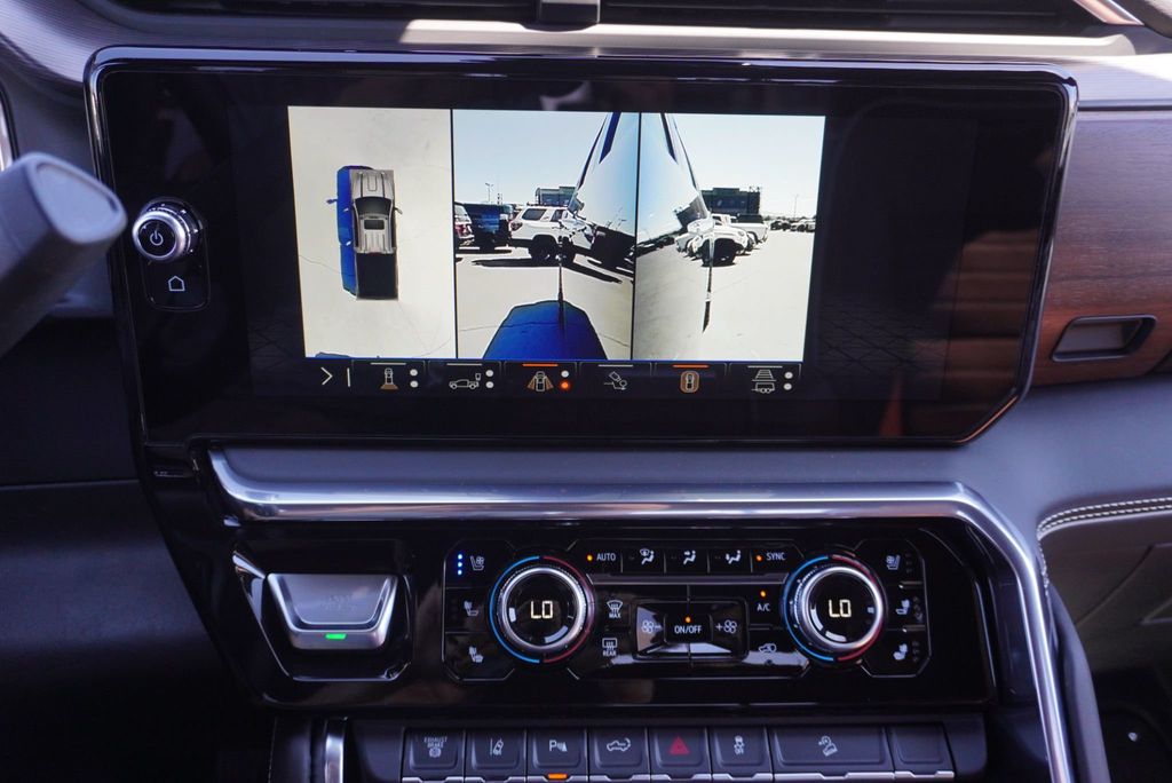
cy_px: 392
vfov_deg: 43.7
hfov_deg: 61.9
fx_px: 977
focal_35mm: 30
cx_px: 586
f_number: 4
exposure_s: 1/320
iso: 800
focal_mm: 20
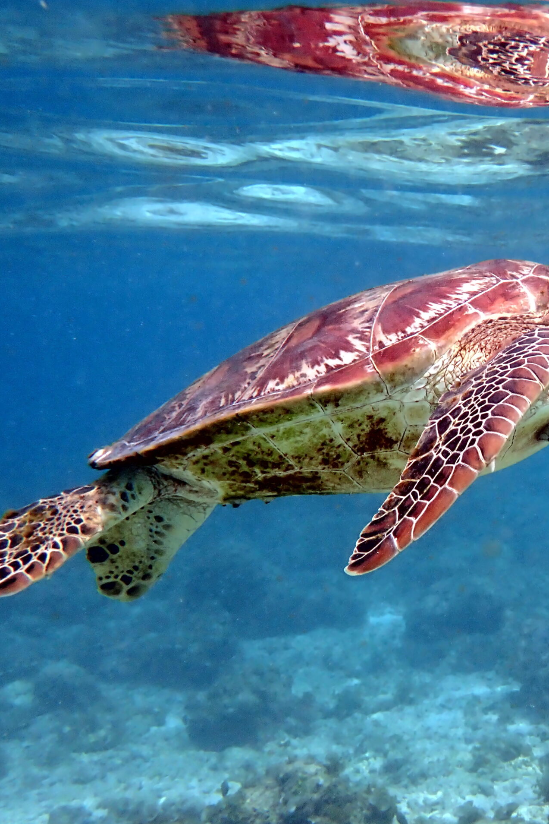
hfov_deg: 24.7
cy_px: 410
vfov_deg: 37.5
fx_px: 1212
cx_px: 503
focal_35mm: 53
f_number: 3.5
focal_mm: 6.8
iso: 100
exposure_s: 1/500
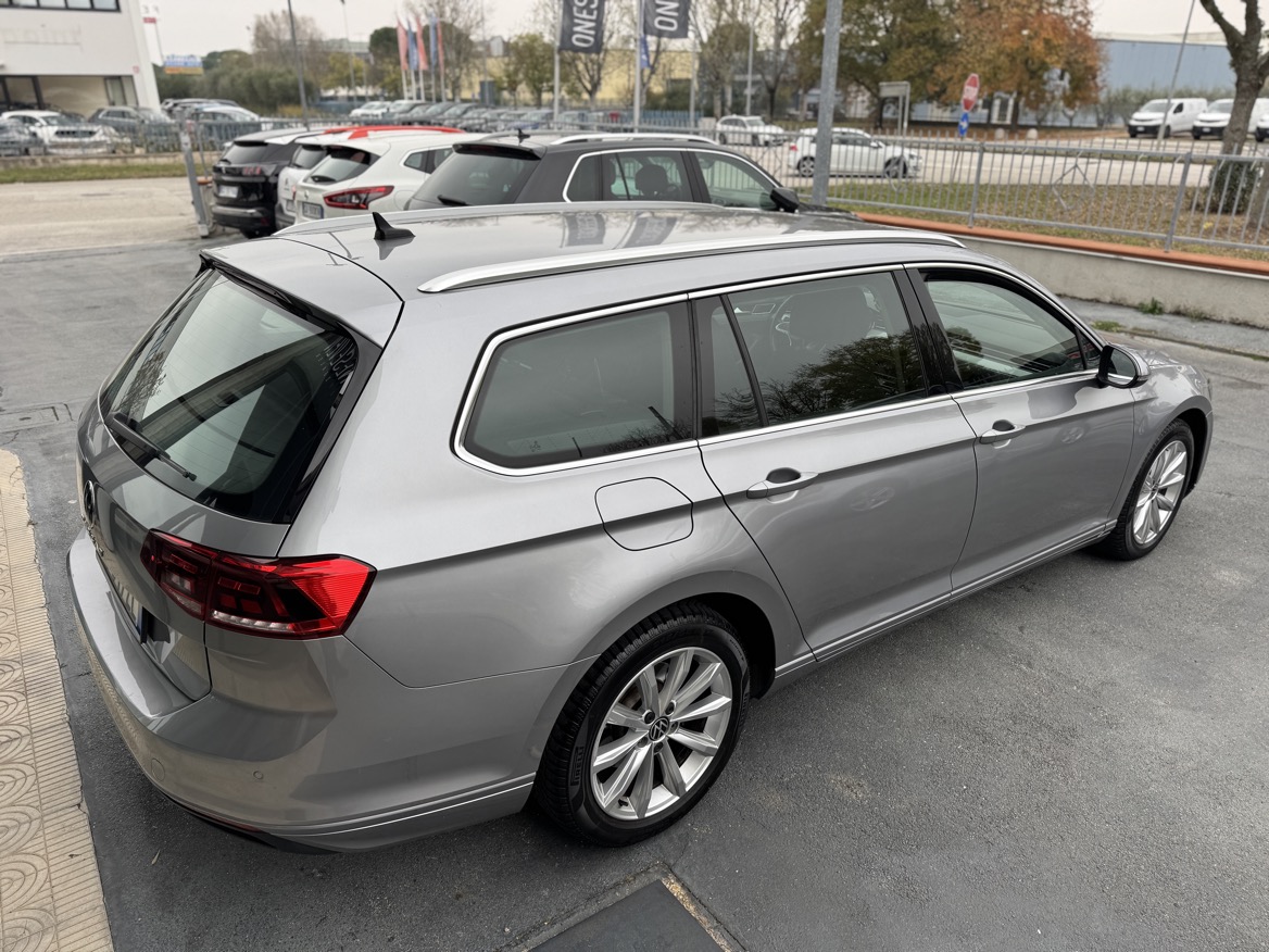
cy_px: 476
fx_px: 880
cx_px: 634
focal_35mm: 24
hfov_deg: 71.6
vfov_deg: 56.8
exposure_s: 1/842
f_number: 1.78
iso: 80
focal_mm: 6.76
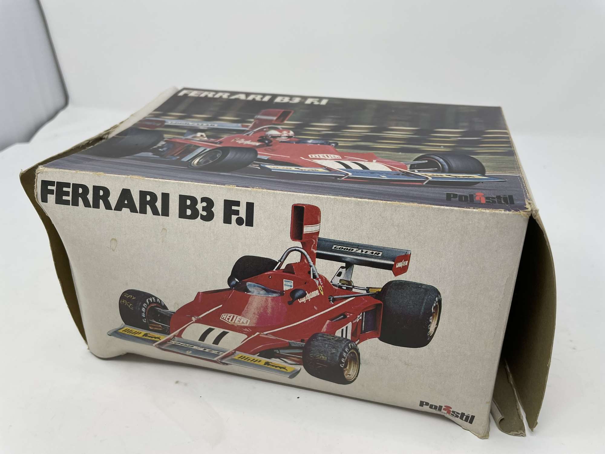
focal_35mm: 26
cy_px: 227
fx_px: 454
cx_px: 302
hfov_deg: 67.3
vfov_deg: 53.1
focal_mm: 4.2
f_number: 1.6
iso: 32
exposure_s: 1/293
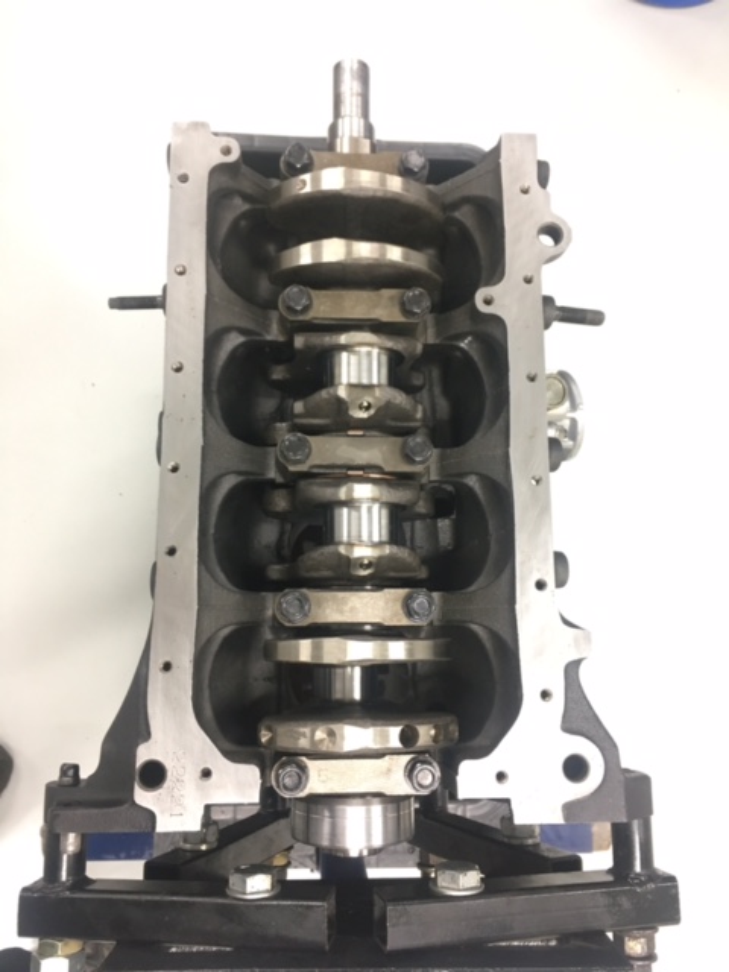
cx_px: 364
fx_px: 814
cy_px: 486
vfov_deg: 61.7
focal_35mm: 29
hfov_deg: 48.2
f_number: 2.2
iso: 125
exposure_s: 1/33
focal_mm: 4.15
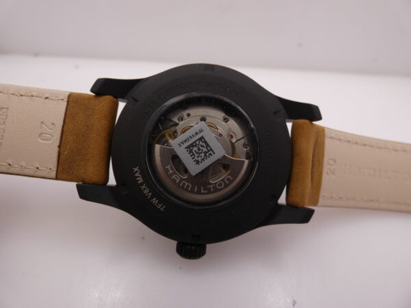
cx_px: 206
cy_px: 154
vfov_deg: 66.0
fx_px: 237
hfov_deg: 81.7
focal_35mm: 20
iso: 80
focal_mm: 3.6
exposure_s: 1/160
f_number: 2.8
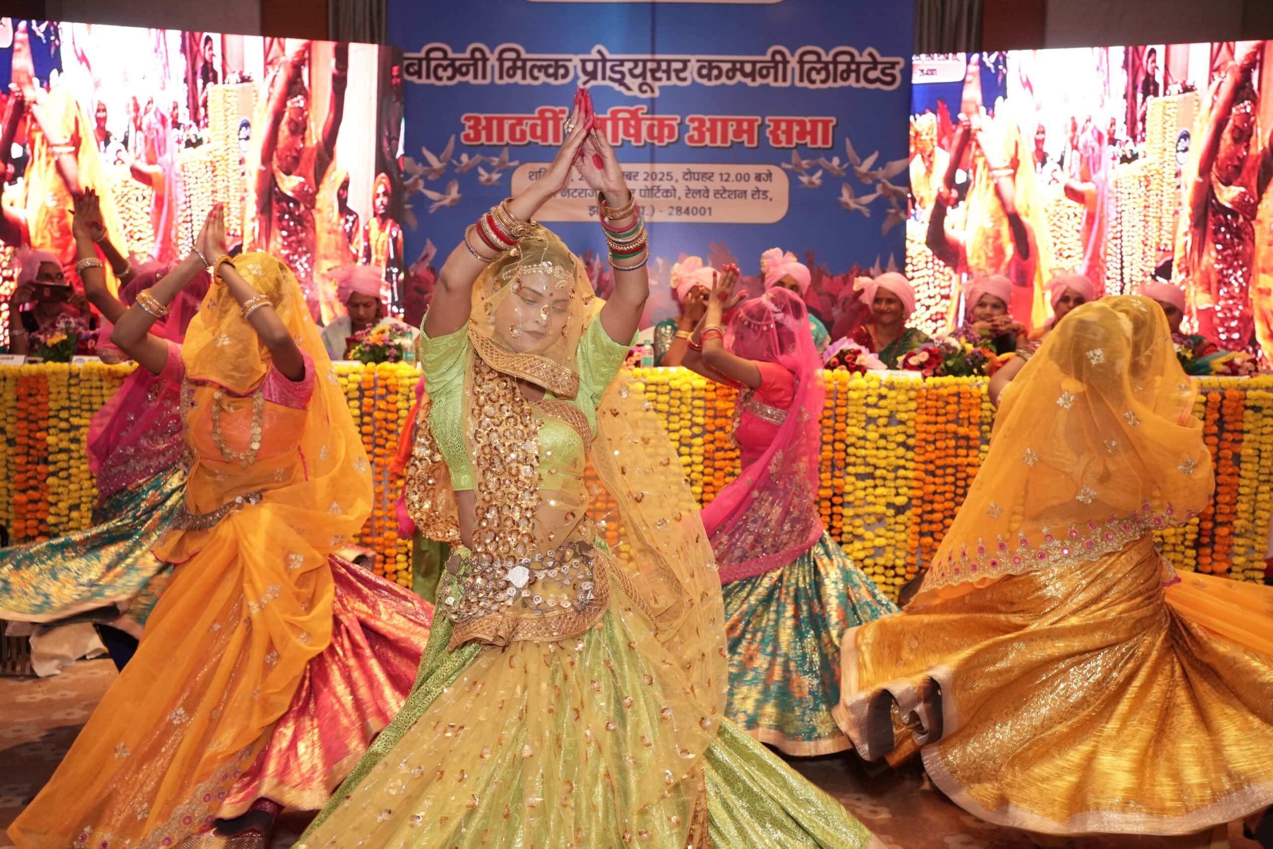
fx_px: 1238
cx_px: 636
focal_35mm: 35
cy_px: 424
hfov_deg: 54.4
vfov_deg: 37.9
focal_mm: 35
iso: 2000
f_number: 5
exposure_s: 1/125
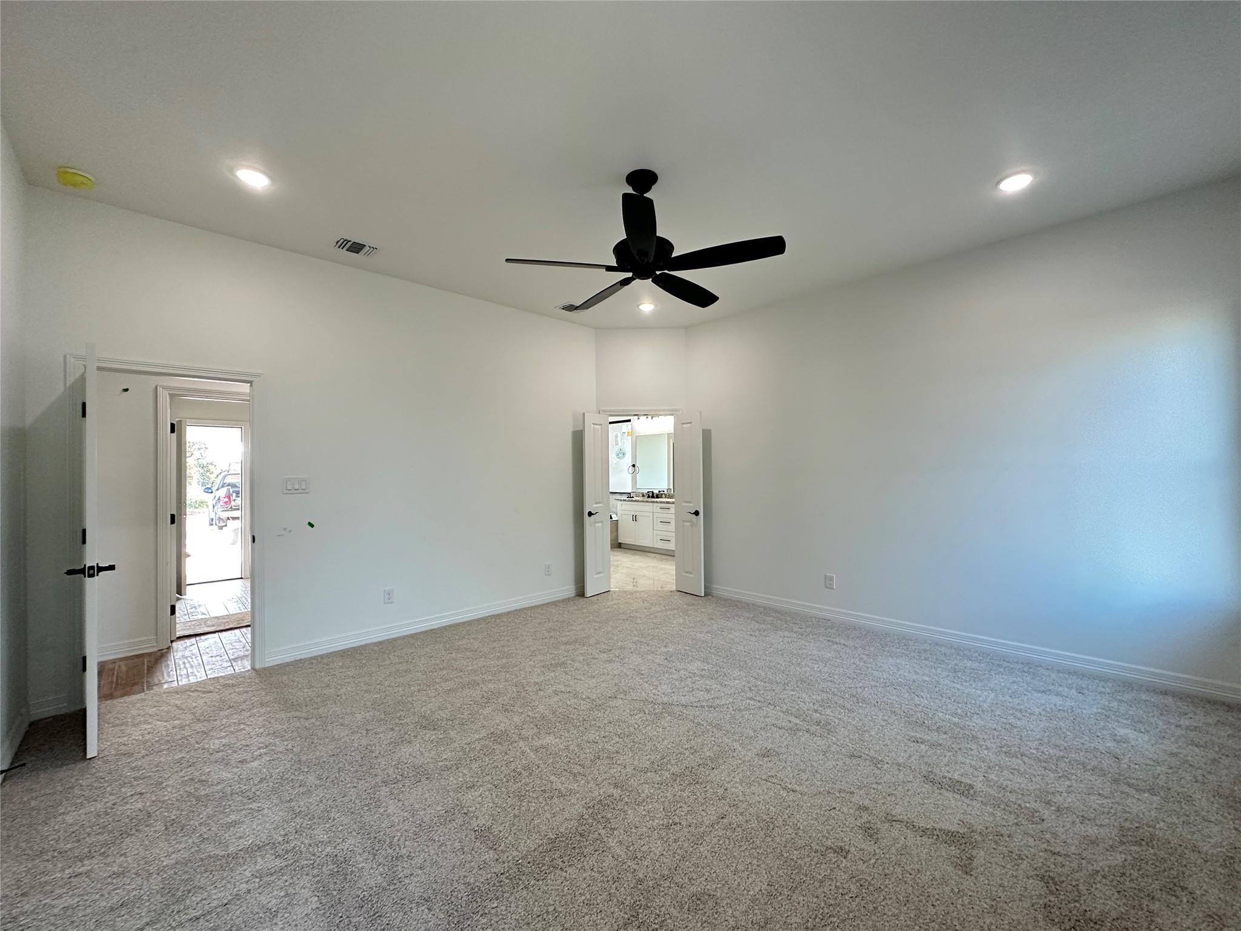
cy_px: 466
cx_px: 620
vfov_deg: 85.7
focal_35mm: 14
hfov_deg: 102.1
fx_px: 502
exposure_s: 1/120
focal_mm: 2.22
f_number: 2.2
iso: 250
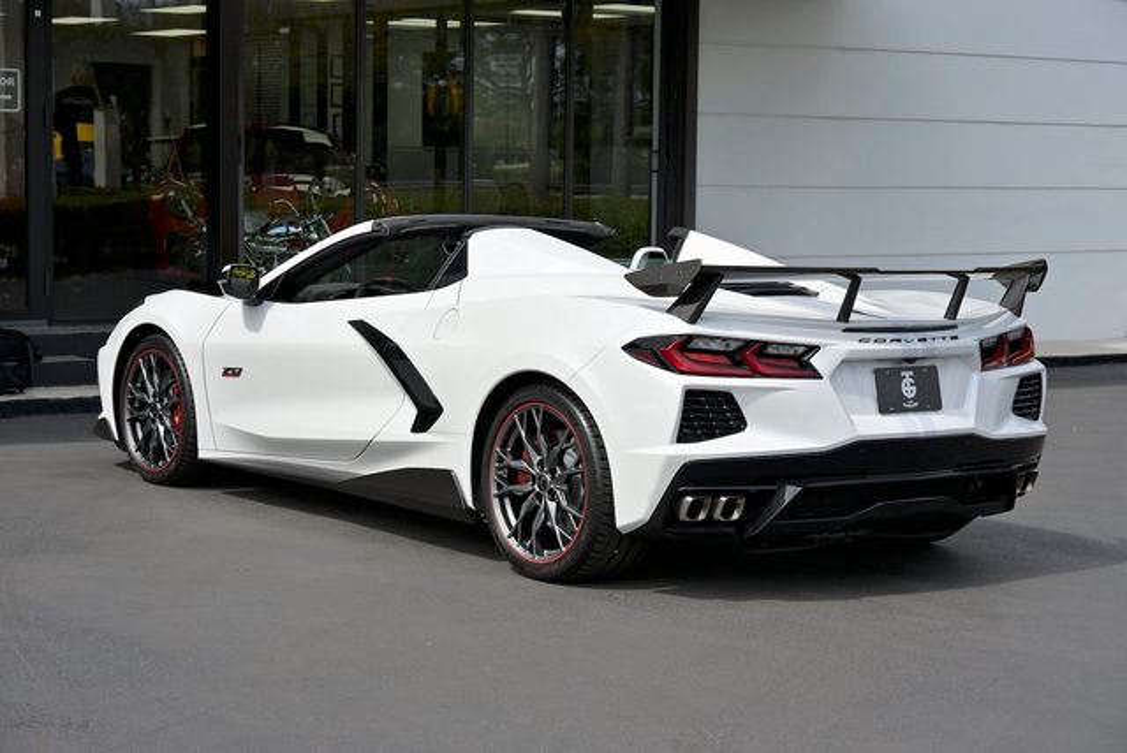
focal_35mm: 75
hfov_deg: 27.0
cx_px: 564
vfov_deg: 18.2
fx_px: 2350
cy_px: 376
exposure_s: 1/500
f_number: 7.1
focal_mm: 75
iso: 160
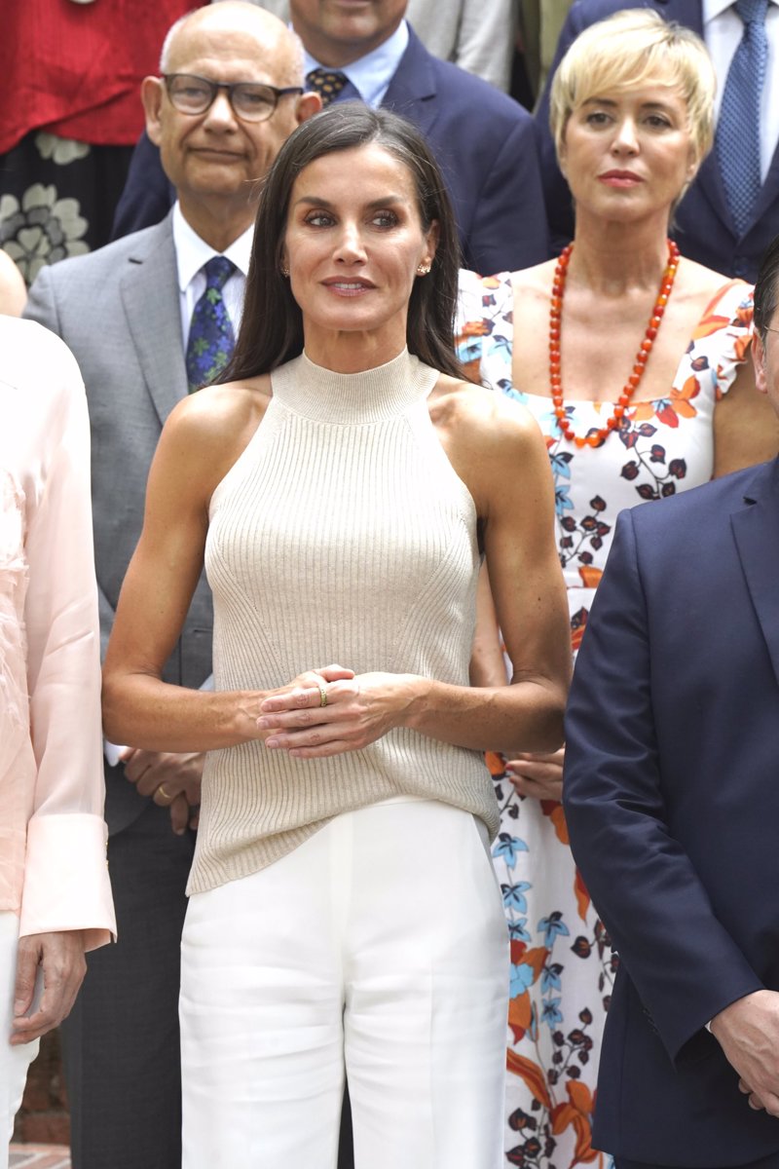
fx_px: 6491
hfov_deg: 6.9
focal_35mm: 200
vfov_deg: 10.3
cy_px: 584
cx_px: 390
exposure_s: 1/500
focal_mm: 200
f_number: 10
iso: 3200
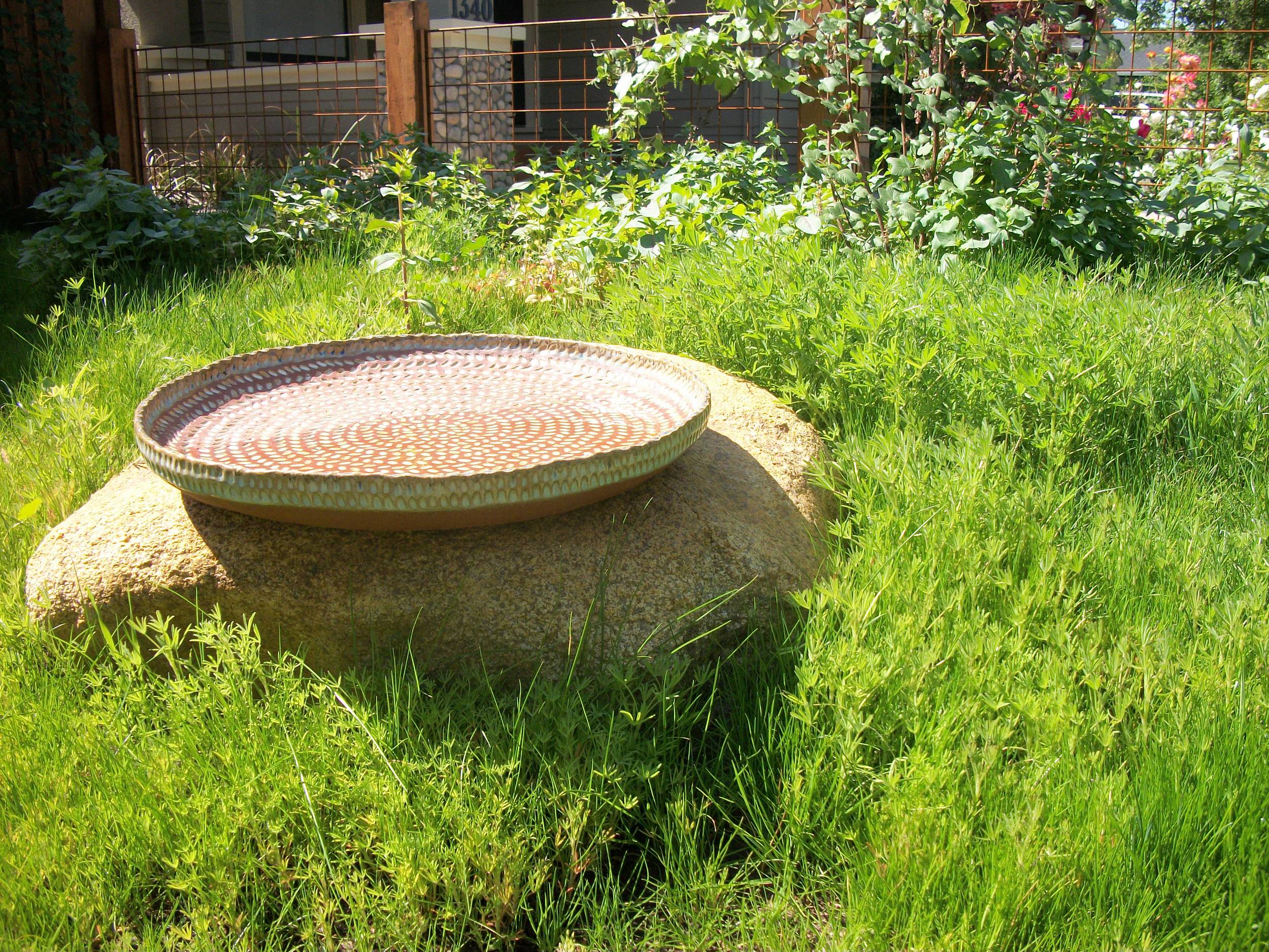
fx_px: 1173
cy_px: 476
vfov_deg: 44.2
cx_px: 634
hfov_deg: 56.8
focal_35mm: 32
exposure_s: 1/80
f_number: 8.8
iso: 80
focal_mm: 5.7
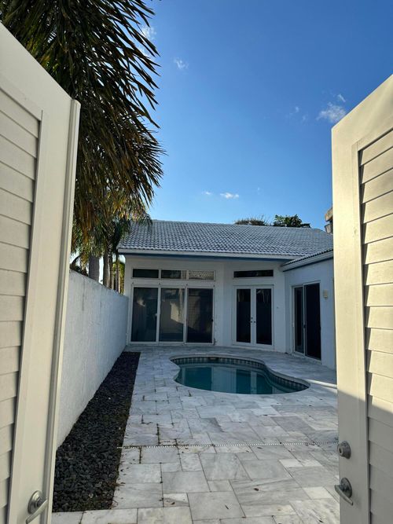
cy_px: 262
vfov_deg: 71.6
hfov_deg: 56.8
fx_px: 363
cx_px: 196
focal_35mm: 24
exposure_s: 1/3861
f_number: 1.78
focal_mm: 6.86
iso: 80
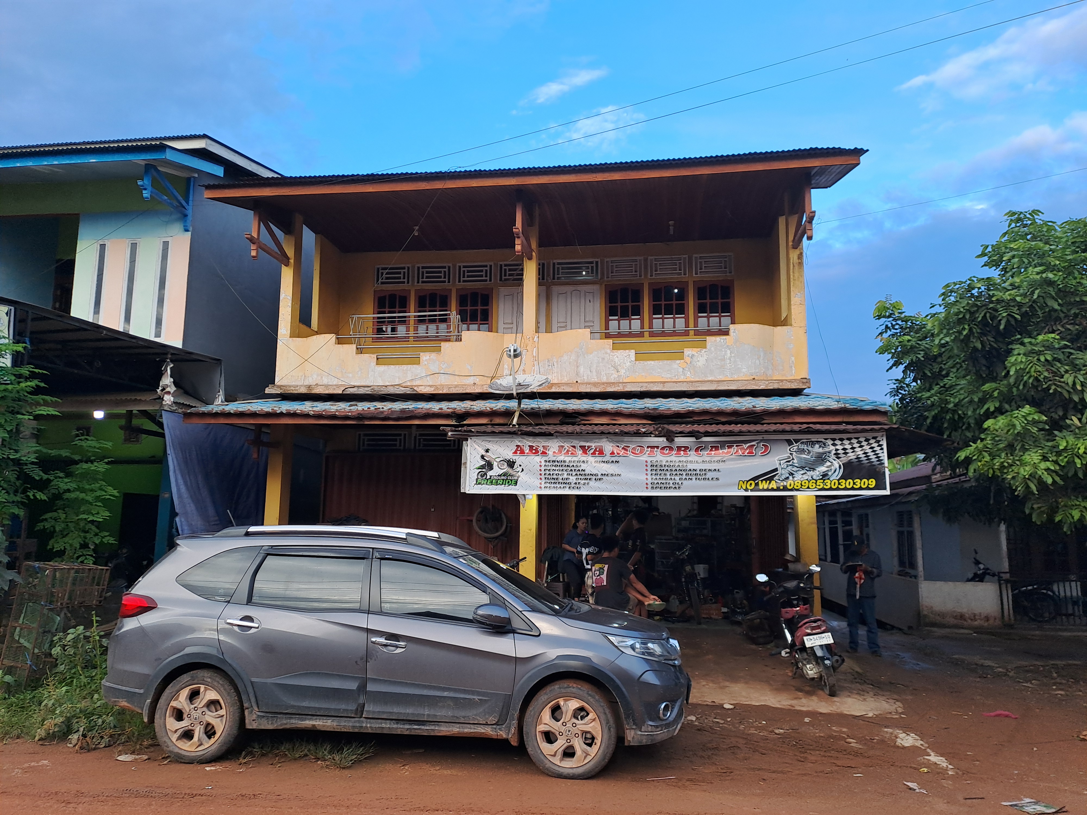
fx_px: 785
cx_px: 544
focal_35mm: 25
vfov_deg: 54.9
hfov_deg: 69.4
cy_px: 408
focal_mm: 4.65
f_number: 1.8
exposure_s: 1/100
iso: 40
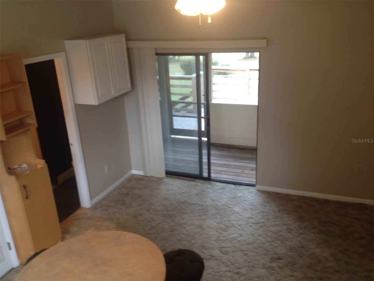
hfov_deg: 52.6
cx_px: 187
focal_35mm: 35
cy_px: 140
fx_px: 378
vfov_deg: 40.7
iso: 50
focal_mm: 4.28
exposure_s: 1/20
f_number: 2.4
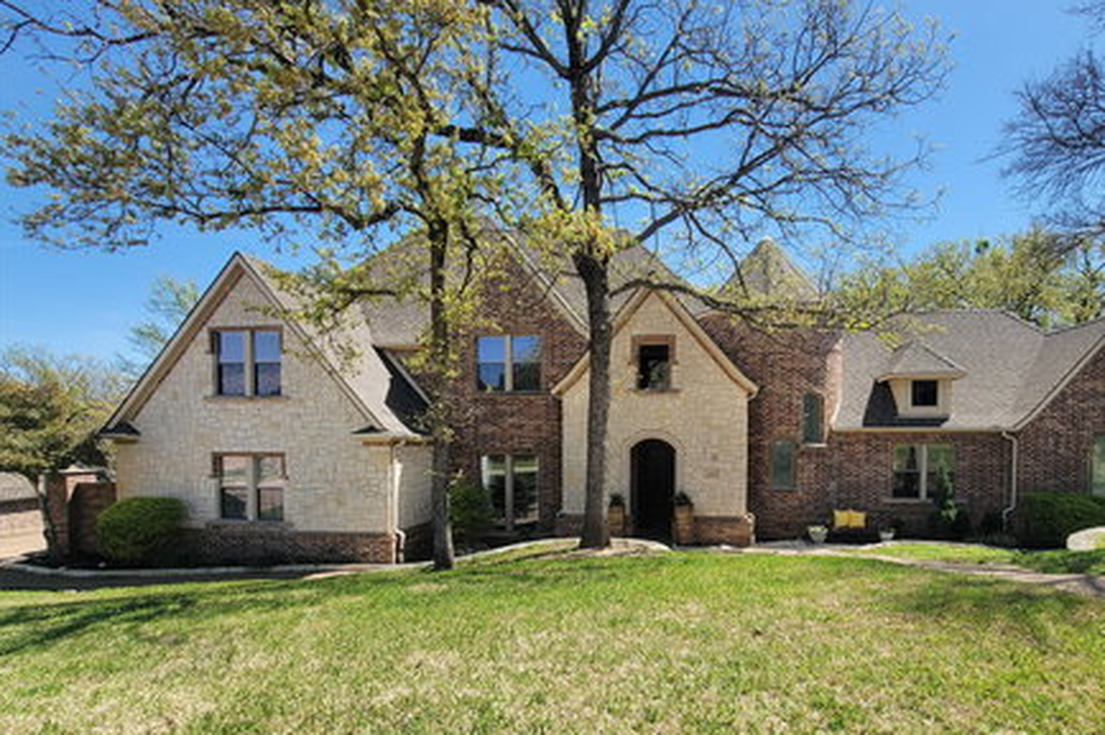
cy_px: 462
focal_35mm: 16
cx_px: 648
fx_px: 491
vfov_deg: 72.4
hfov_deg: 95.8
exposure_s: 1/697
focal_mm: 2.2
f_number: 2.2
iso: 50
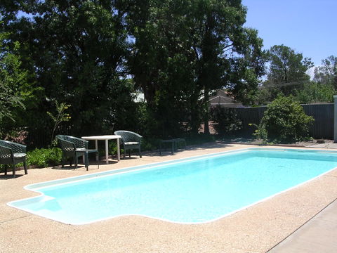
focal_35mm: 38
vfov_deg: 37.7
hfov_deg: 49.0
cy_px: 126
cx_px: 168
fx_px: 370
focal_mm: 5.8
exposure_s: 1/291
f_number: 5.6
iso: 100
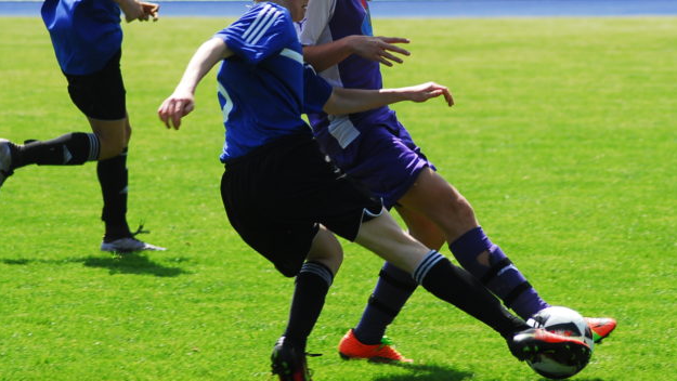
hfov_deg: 7.4
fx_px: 5207
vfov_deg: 4.2
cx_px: 396
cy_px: 131
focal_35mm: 290
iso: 200
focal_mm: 150
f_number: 5
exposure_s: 1/500
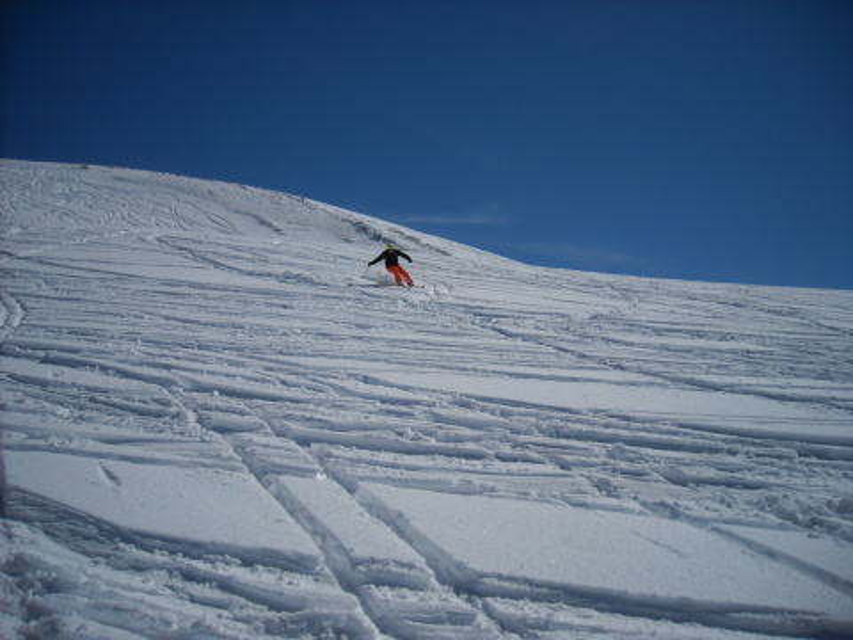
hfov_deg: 52.6
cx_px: 426
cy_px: 320
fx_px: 862
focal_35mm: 35
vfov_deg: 40.7
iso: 64
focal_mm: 5.7
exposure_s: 1/1476
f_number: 5.6
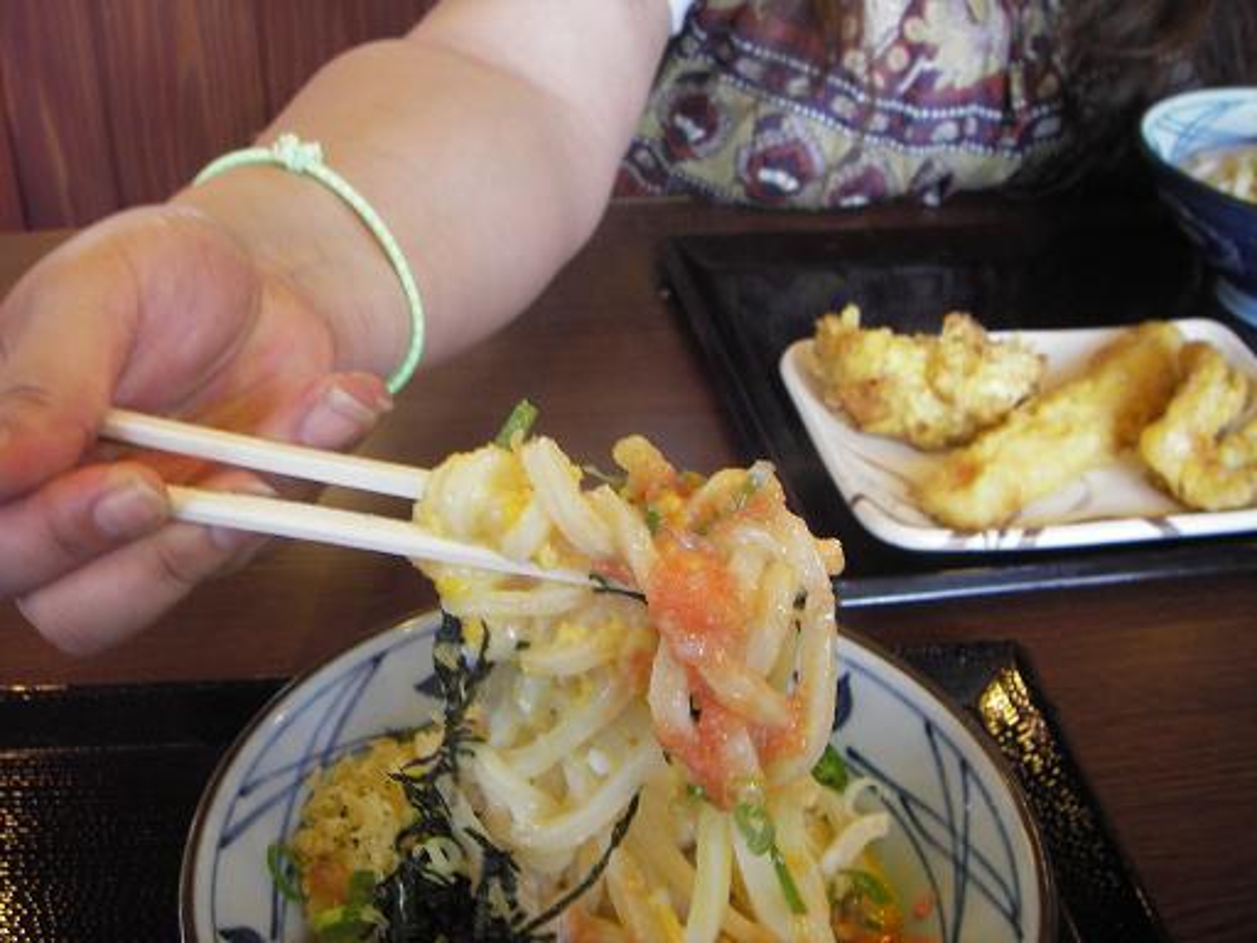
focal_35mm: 38
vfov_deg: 37.7
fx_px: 1380
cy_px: 472
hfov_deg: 49.0
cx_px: 628
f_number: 3.3
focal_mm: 6.3
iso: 100
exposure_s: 1/25
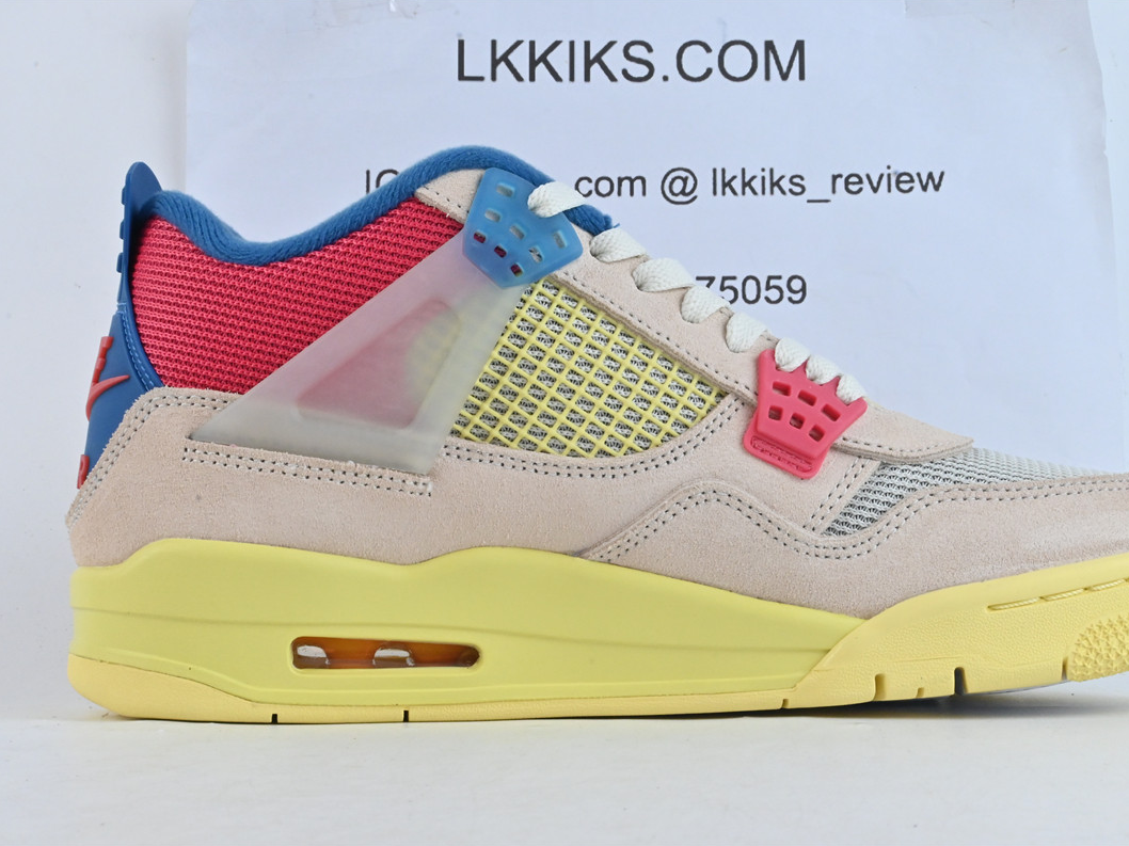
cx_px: 631
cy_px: 422
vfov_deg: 24.2
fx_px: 1974
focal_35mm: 61
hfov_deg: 31.9
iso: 1250
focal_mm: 37
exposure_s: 1/25
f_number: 22
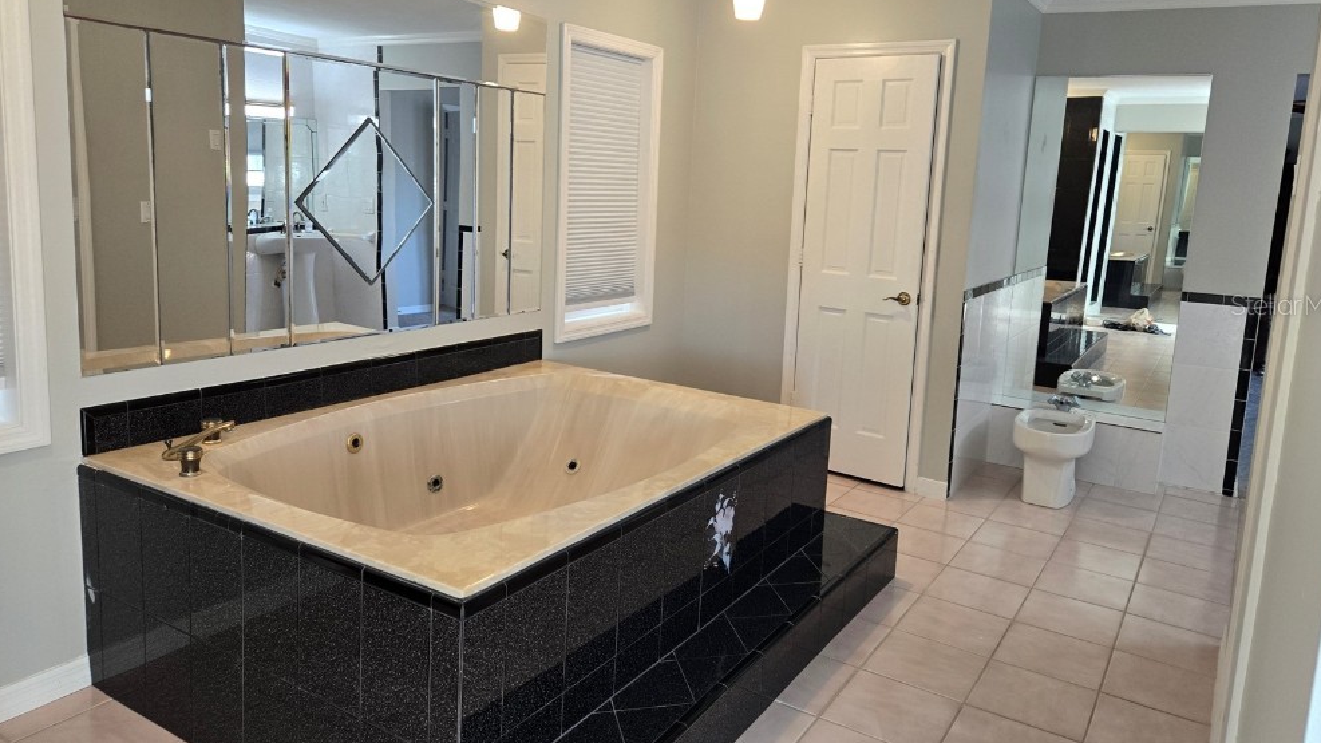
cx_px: 672
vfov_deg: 44.2
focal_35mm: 26
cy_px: 304
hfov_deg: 71.9
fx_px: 911
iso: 200
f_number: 1.8
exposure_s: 1/120
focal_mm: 5.4
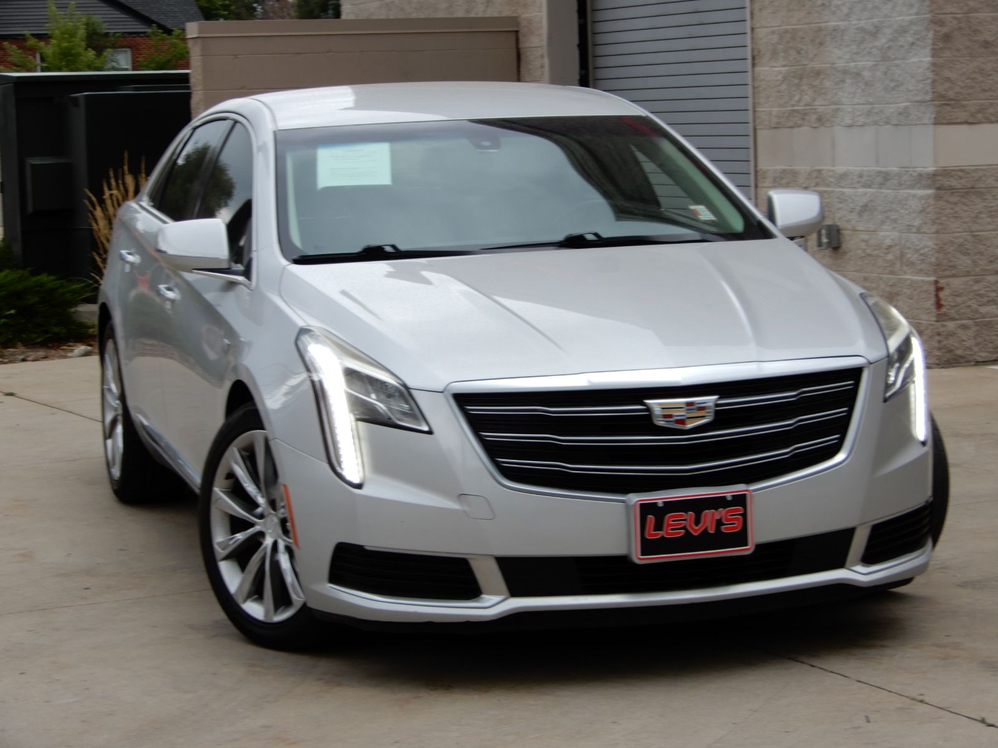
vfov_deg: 15.6
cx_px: 499
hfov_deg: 20.7
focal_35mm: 95
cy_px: 374
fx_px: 2739
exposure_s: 1/100
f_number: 5
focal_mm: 16.9
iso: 80
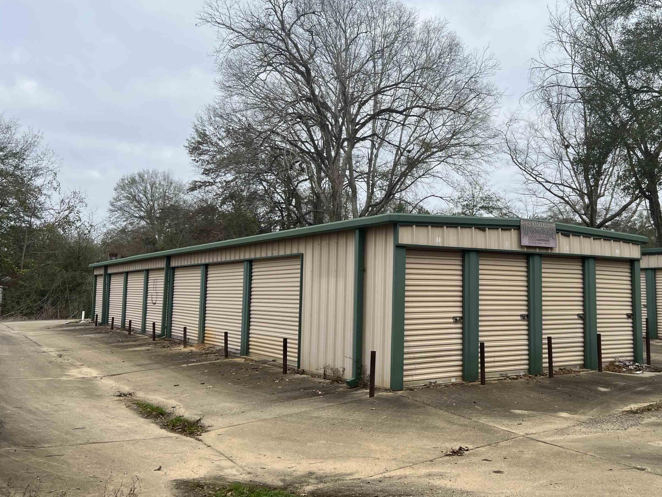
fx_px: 631
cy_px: 226
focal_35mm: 33
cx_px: 417
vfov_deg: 42.9
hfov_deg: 54.7
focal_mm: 5.7
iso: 50
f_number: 1.5
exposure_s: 1/2165
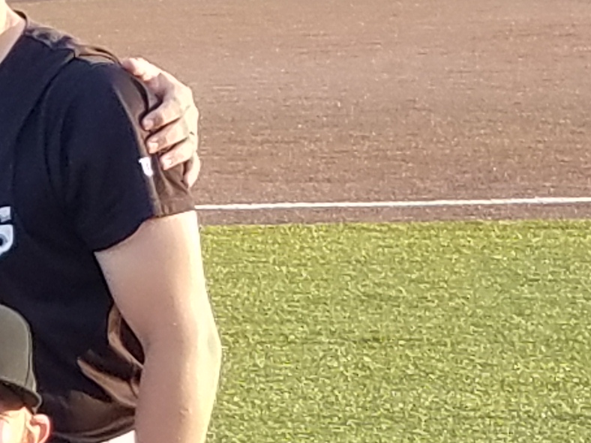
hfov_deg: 13.0
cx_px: -564
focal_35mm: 133
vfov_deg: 11.0
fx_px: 2271
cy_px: 448
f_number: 1.7
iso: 40
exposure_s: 1/153
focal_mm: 4.2
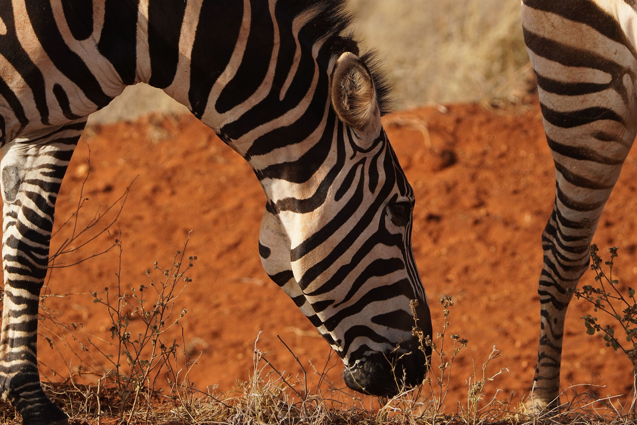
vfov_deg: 3.0
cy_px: 212
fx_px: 8201
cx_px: 318
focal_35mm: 464
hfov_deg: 4.4
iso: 400
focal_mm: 309
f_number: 7.1
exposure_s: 1/800
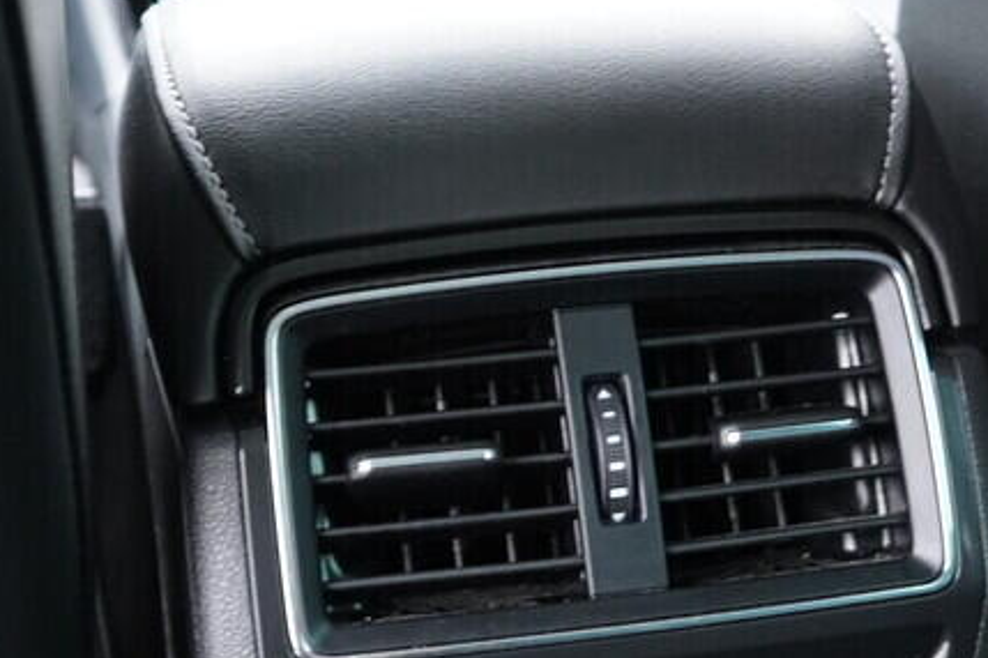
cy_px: 627
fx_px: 2360
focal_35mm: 86
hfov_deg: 23.6
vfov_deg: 15.6
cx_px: 610
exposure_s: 1/40
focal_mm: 24
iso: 1250
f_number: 2.8
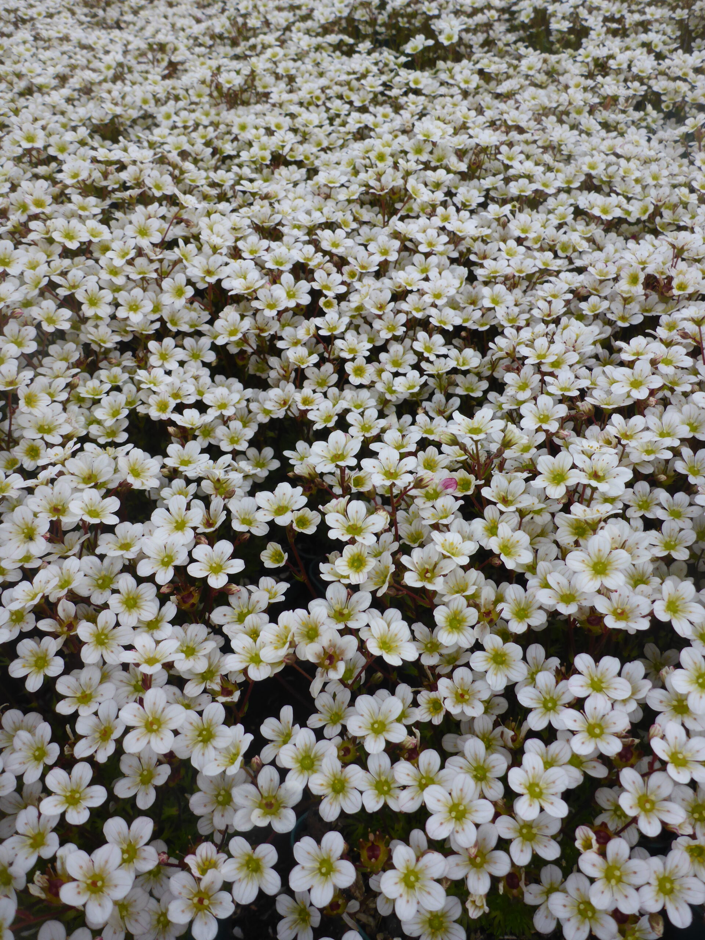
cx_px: 352
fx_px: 760
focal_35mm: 28
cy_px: 470
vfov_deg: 63.4
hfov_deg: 49.7
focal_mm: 4.9
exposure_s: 1/250
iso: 125
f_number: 3.3
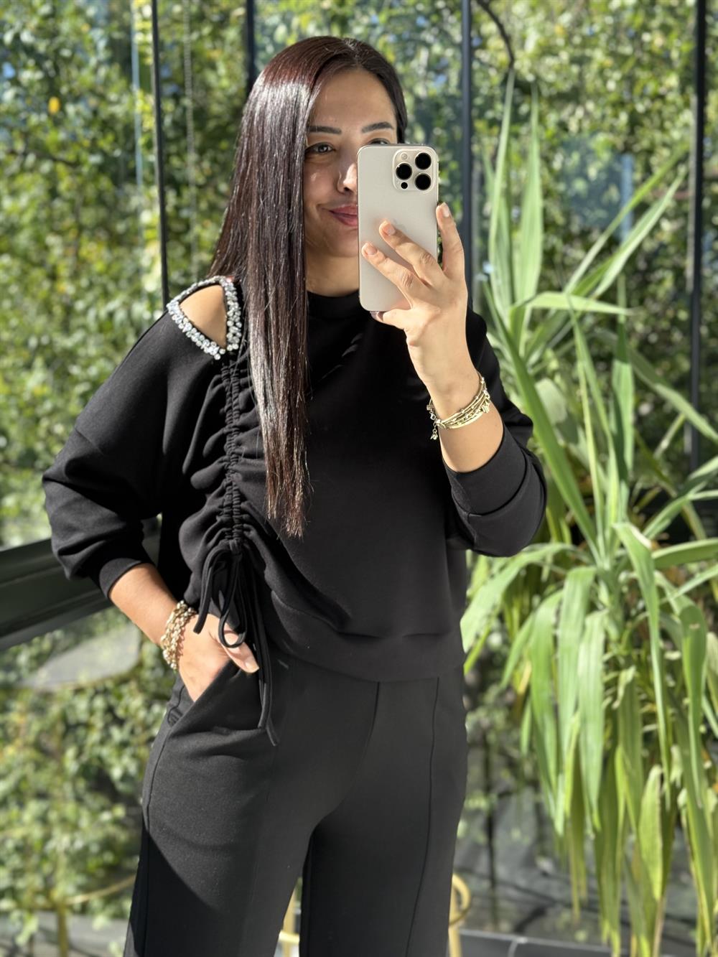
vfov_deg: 39.7
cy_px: 478
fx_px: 1327
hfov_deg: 30.3
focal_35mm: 48
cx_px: 359
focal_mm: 6.76
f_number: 1.78
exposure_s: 1/615
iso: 80
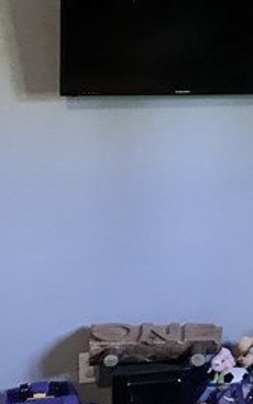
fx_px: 1257
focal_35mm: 114
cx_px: 639
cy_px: 83
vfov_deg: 18.1
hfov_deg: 9.9
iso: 40
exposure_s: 1/17
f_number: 1.8
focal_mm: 3.99
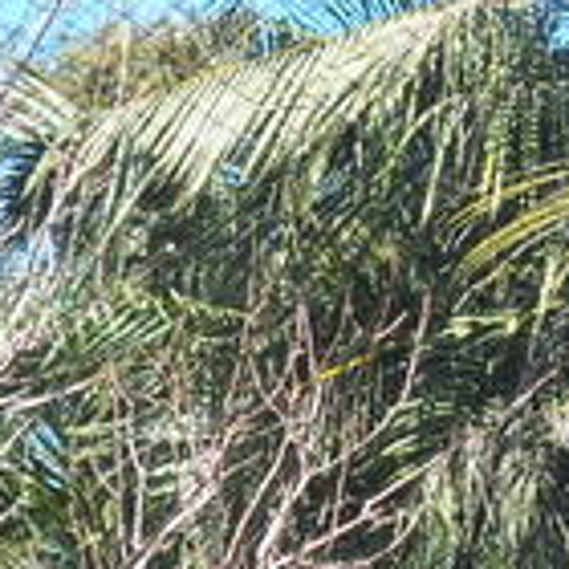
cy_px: 451
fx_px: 11623
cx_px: 634
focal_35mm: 625
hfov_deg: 2.8
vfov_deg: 2.8
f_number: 3.2
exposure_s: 1/500
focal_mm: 46.7
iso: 100
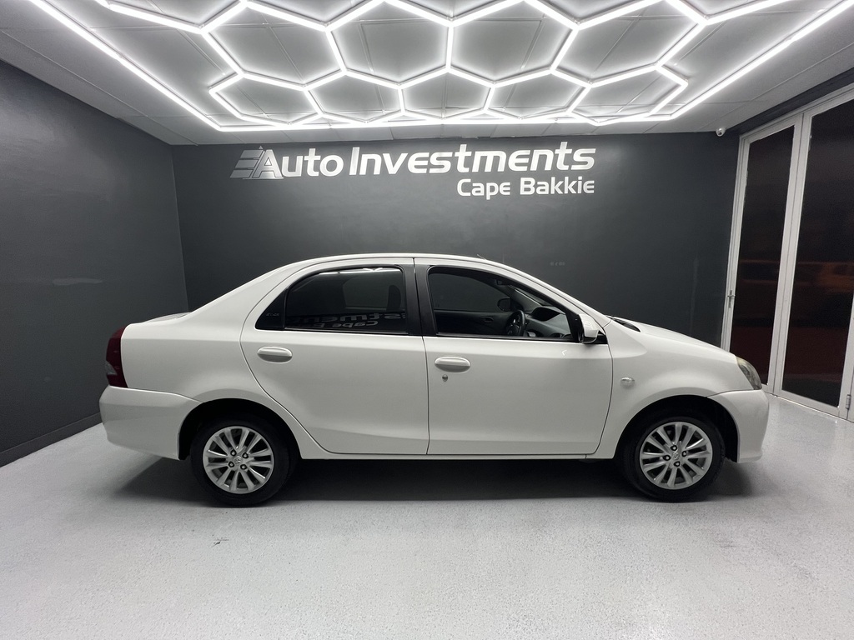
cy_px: 320
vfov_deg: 89.9
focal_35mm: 13
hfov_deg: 106.2
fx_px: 321
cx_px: 427
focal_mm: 1.57
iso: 125
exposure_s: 1/100
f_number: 1.8
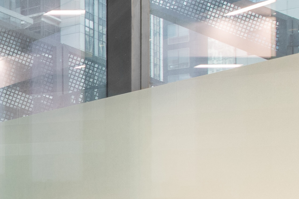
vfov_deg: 18.6
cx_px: -356
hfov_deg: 16.9
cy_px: 210
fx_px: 590
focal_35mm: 71
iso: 400
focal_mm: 15
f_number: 9
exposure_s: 1/3
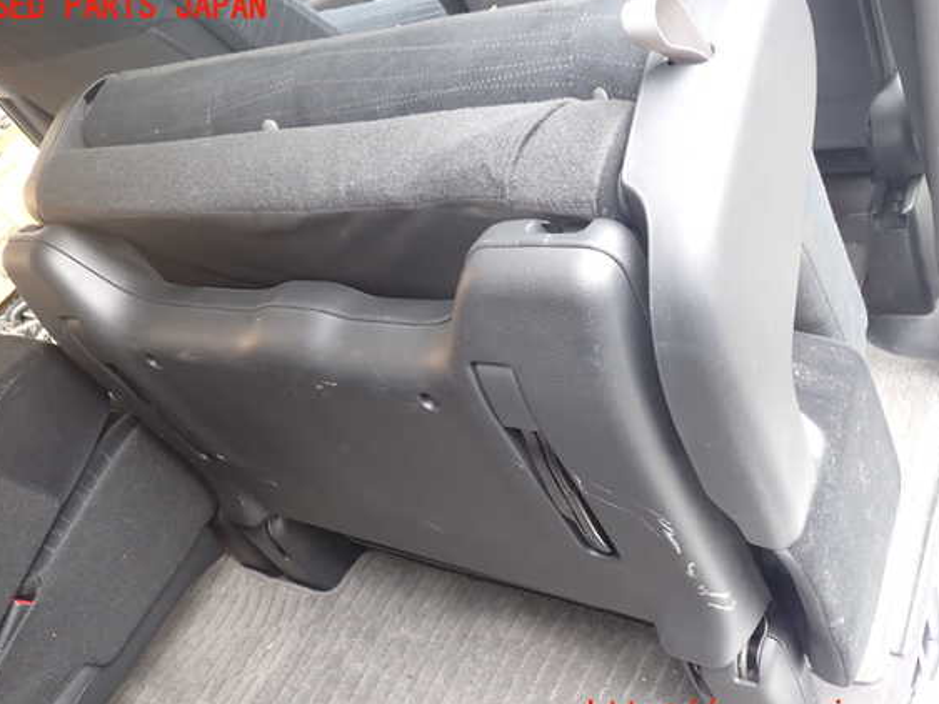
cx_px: 464
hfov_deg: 56.8
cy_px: 362
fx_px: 868
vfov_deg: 44.1
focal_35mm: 32
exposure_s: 1/40
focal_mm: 5.4
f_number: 2.3
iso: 200
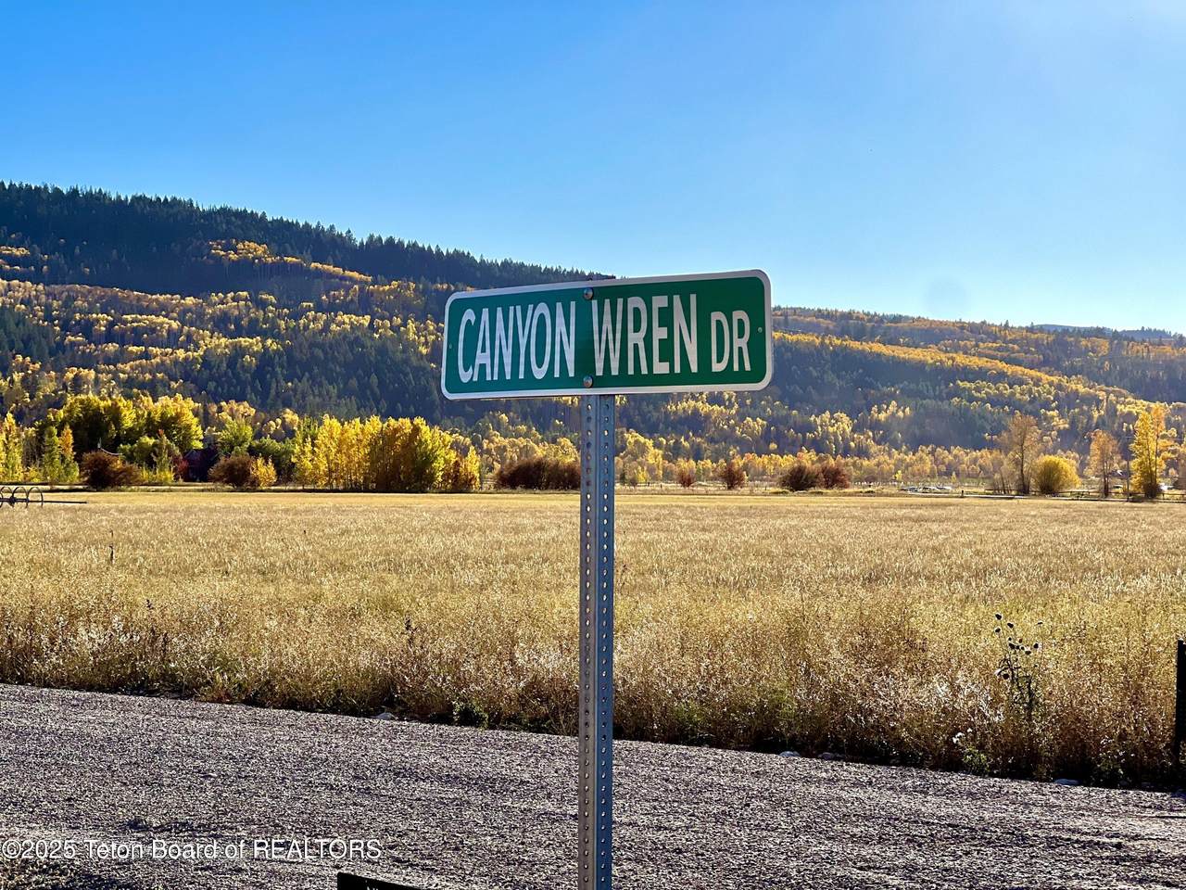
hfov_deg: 25.3
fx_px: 2638
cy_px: 445
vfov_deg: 19.1
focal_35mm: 77
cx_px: 593
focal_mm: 9
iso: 32
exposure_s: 1/935
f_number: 2.8
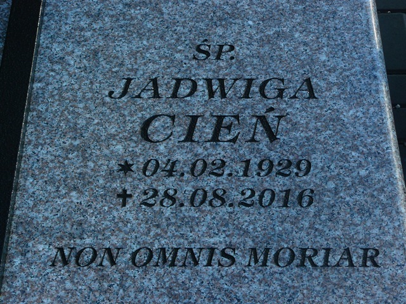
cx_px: 203
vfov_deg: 17.2
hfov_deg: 22.8
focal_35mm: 86
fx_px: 1009
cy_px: 152
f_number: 4
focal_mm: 14.3
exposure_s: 1/200
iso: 100
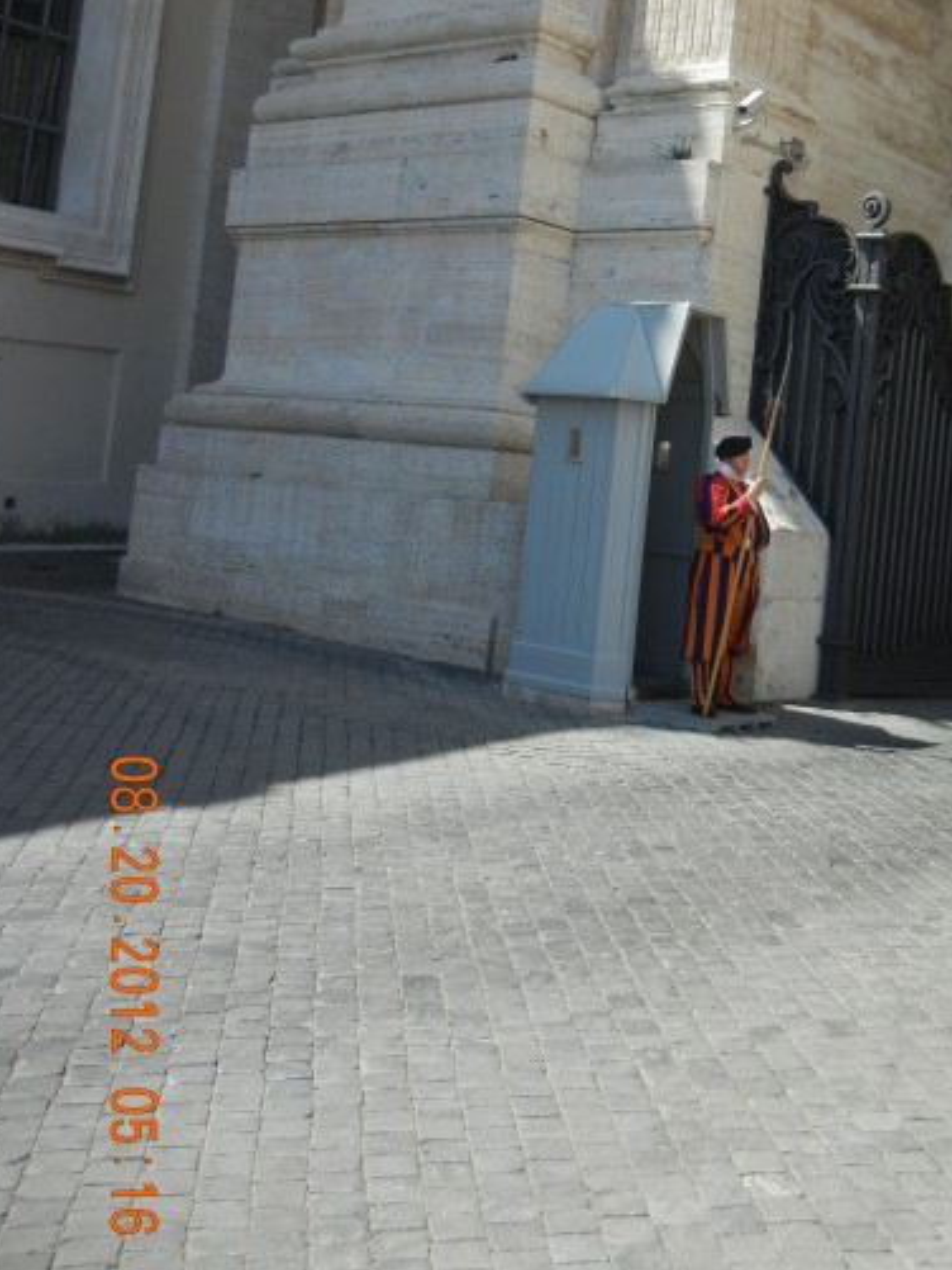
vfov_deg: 40.5
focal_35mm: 46
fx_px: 1686
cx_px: 711
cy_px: 380
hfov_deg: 31.0
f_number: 7
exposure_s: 1/245
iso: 160
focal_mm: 5.4
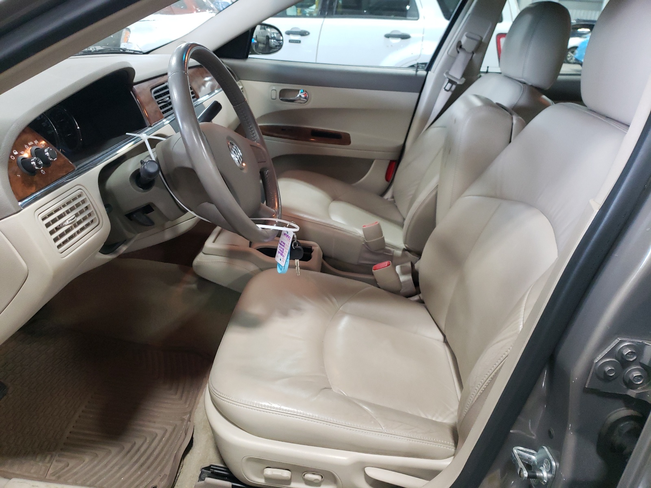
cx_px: 326
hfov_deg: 67.3
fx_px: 489
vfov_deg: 53.1
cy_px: 244
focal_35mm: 26
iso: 280
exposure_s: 1/60.2
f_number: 1.5
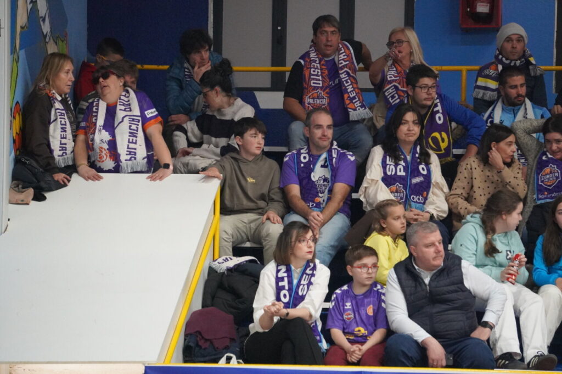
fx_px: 3837
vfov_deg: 5.6
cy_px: 187
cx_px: 281
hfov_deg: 8.4
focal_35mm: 246
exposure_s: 1/320
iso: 6400
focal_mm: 164
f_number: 6.3
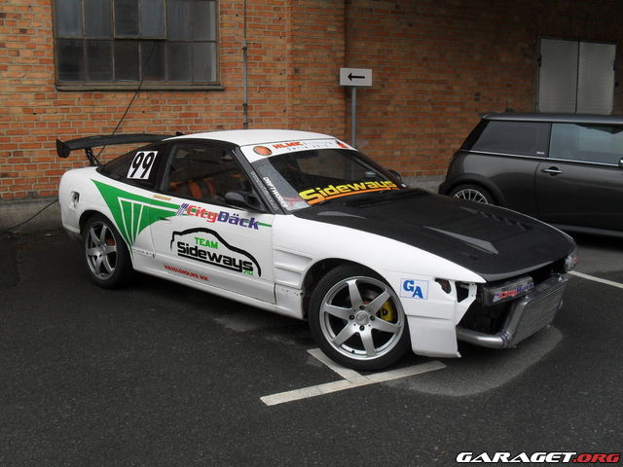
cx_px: 312
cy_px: 234
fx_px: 630
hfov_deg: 52.6
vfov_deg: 40.7
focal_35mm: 35
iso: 100
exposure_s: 1/350
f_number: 3.2
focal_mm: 6.3
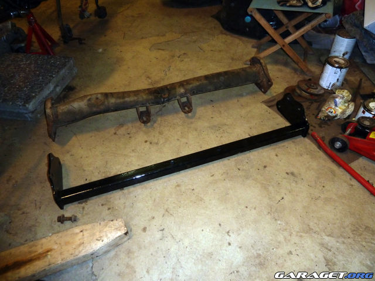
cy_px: 140
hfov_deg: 69.4
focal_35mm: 25
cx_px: 188
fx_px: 271
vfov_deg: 54.9
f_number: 3.3
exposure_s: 1/30
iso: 250
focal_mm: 4.1
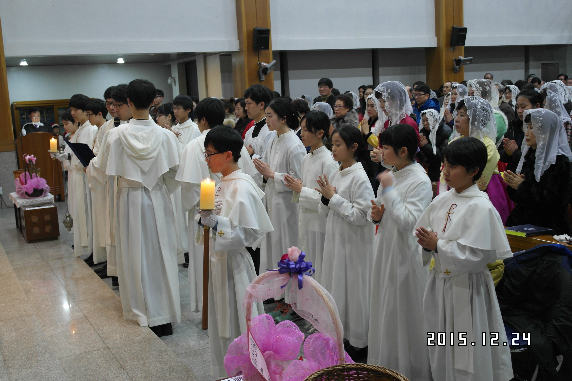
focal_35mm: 43
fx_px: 683
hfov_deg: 45.4
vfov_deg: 31.2
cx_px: 286
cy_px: 190
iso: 800
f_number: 4
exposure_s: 1/25
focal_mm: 28
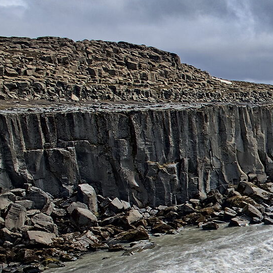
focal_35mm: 68
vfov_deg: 24.5
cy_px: 256
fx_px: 607
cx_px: 488
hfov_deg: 19.3
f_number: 11
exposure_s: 1/340
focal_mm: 12
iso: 200
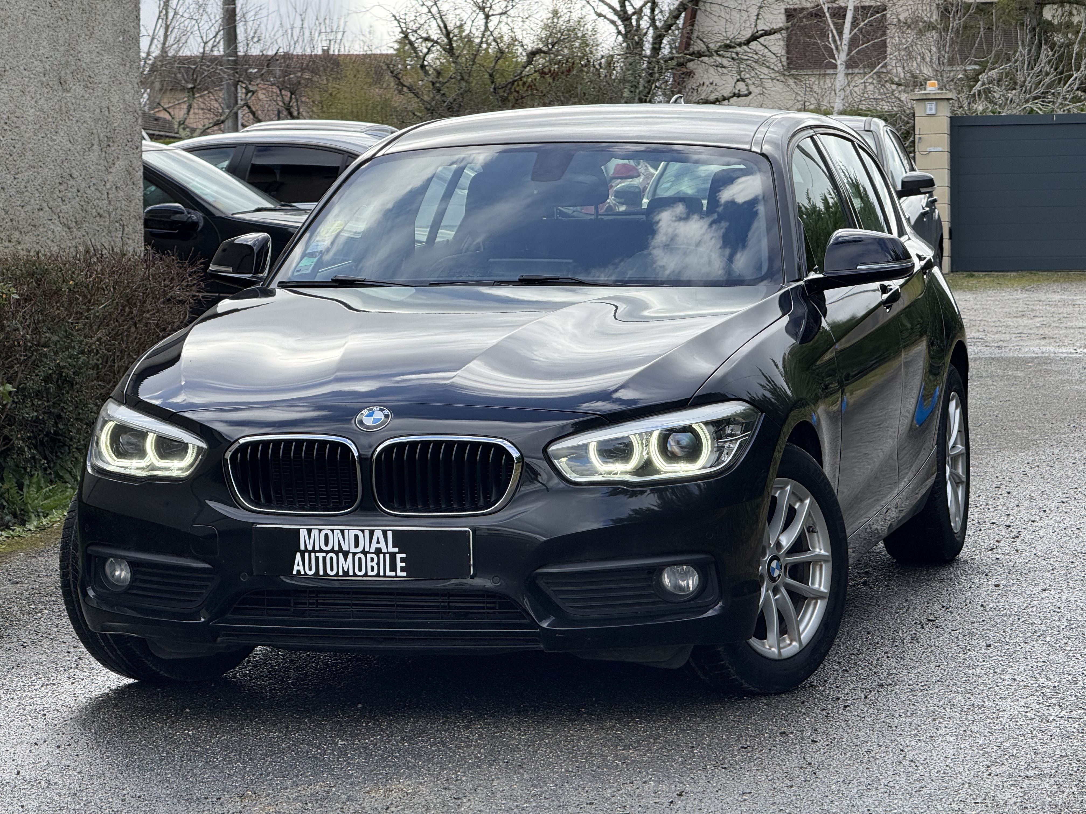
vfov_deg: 12.3
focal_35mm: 120
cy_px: 407
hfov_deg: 16.4
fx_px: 3765
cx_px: 543
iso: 50
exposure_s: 1/500
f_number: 2.8
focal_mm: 15.66
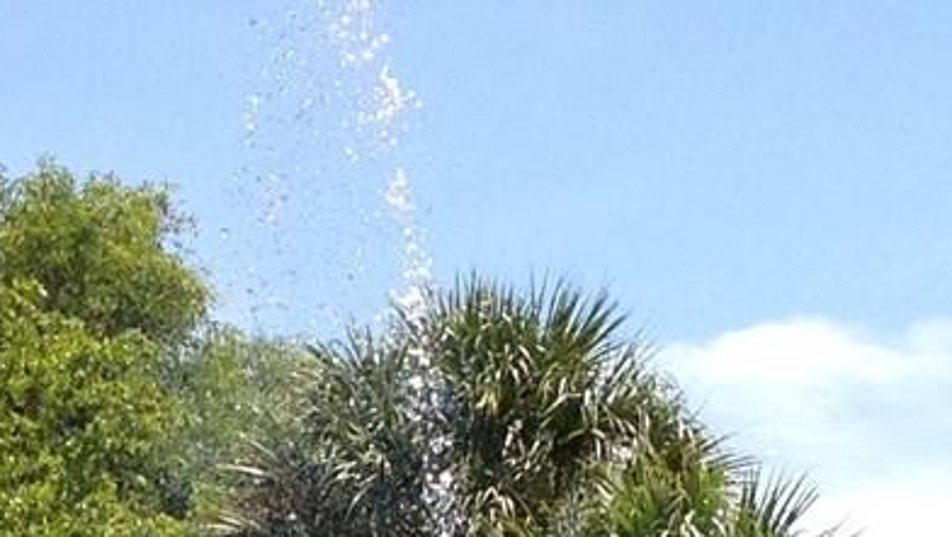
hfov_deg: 10.8
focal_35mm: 199
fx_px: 5026
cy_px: 1395
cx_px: 219
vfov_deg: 5.8
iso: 64
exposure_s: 1/1175
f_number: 2.4
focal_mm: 4.28
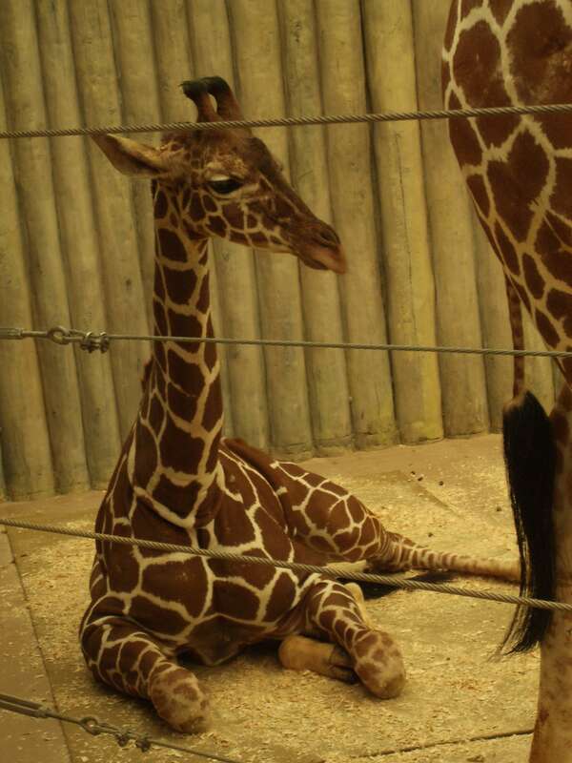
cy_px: 382
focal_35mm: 88
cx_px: 286
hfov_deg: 16.8
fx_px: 1939
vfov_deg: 22.3
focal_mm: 14.6
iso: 200
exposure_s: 1/30
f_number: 4.4
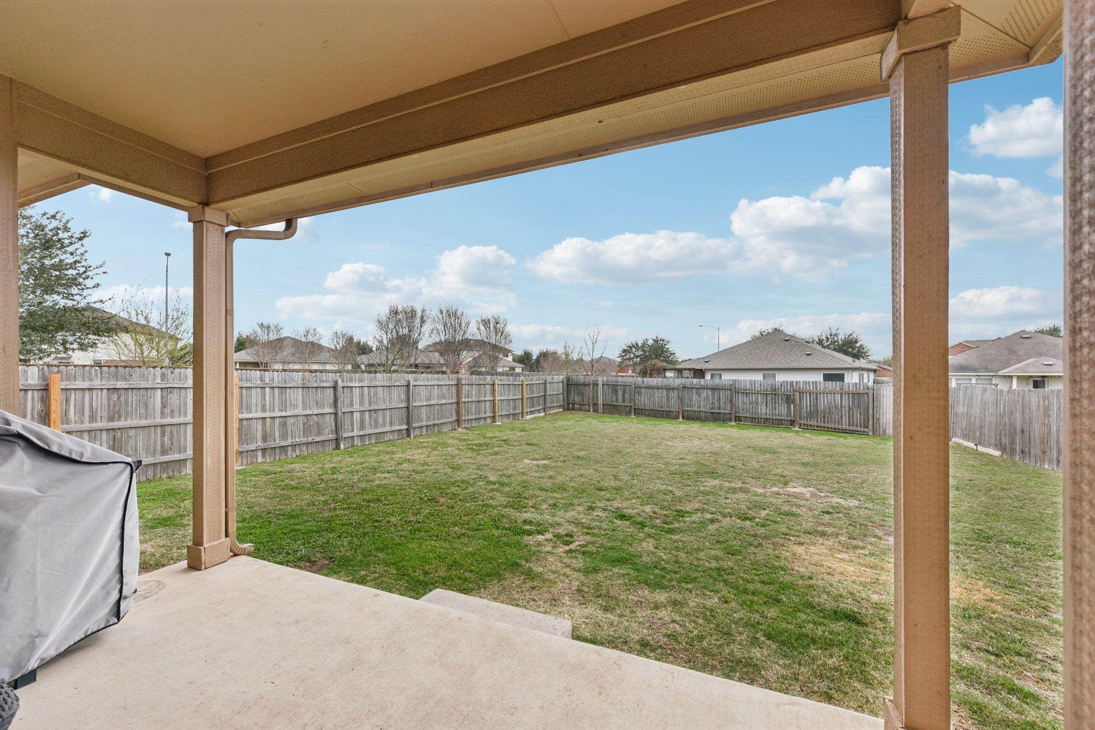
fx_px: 426
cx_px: 548
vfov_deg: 81.2
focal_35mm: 14
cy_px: 365
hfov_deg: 104.3
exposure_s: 1/320
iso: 100
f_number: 8
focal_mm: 14
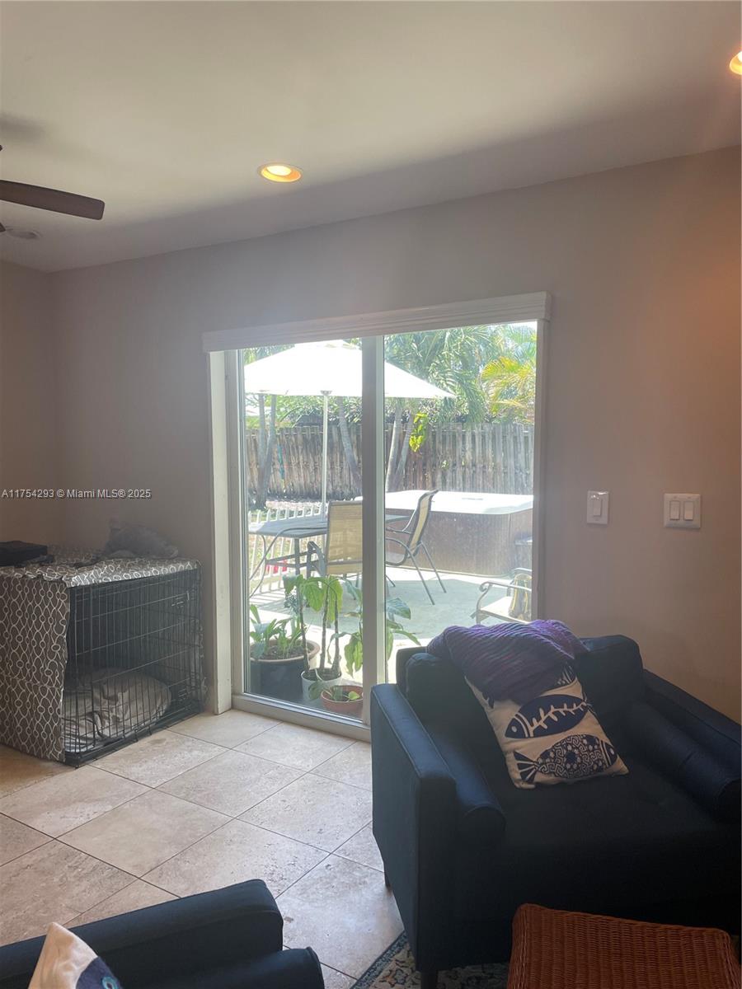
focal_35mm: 26
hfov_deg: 53.1
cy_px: 494
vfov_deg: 67.3
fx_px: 743
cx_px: 371
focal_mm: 4.2
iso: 32
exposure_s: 1/120
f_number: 1.6
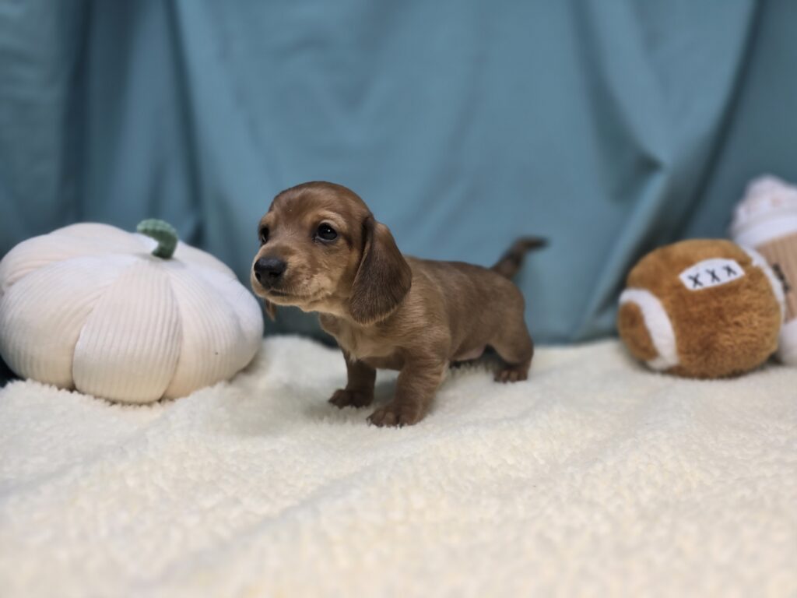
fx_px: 530
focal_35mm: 23
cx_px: 398
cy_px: 299
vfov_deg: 58.9
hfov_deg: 73.9
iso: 50
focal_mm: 6.3
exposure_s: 1/120
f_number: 1.7
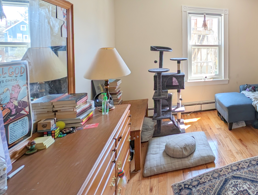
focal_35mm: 21
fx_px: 157
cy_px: 53
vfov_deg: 60.7
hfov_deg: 68.6
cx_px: 218
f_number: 1.95
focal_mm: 2.23
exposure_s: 1/114
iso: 46
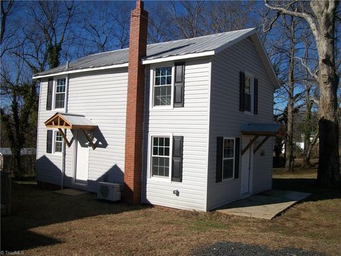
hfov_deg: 56.8
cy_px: 128
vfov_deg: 44.2
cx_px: 170
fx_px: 315
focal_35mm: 32
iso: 80
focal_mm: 5.7
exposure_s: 1/320
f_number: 8.8
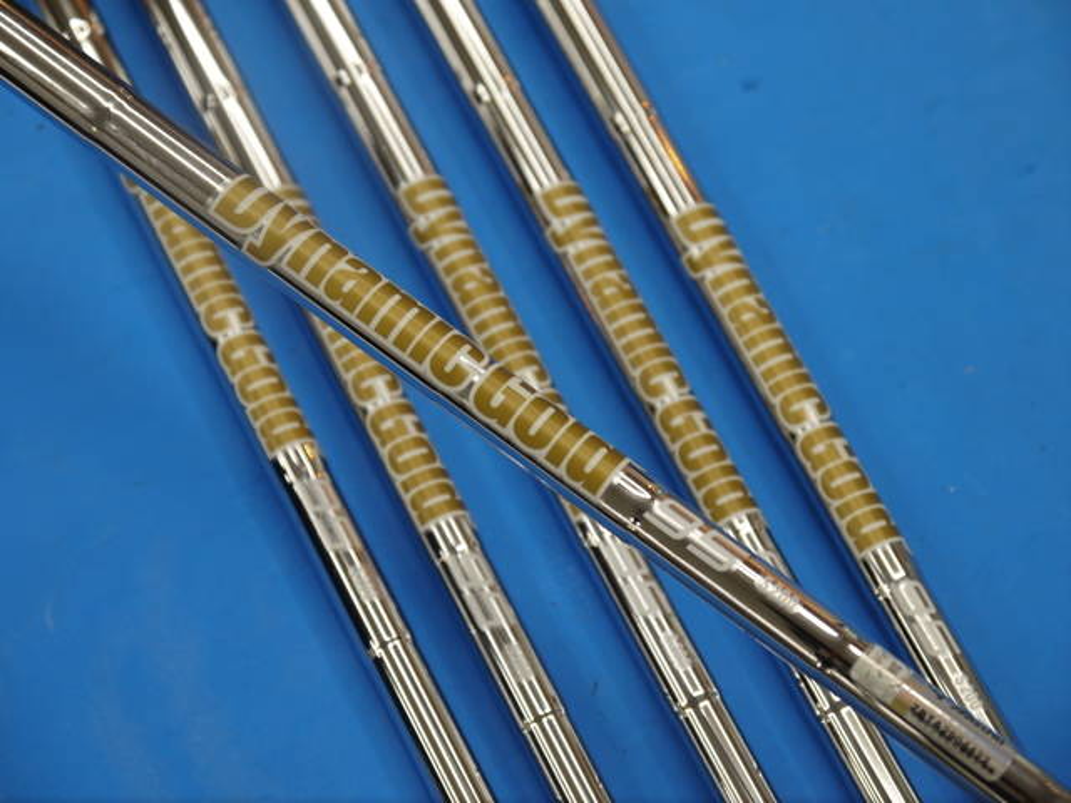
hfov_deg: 23.3
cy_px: 402
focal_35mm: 84
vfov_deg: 17.6
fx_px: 2599
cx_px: 536
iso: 250
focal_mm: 42
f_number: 5.6
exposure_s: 1/80
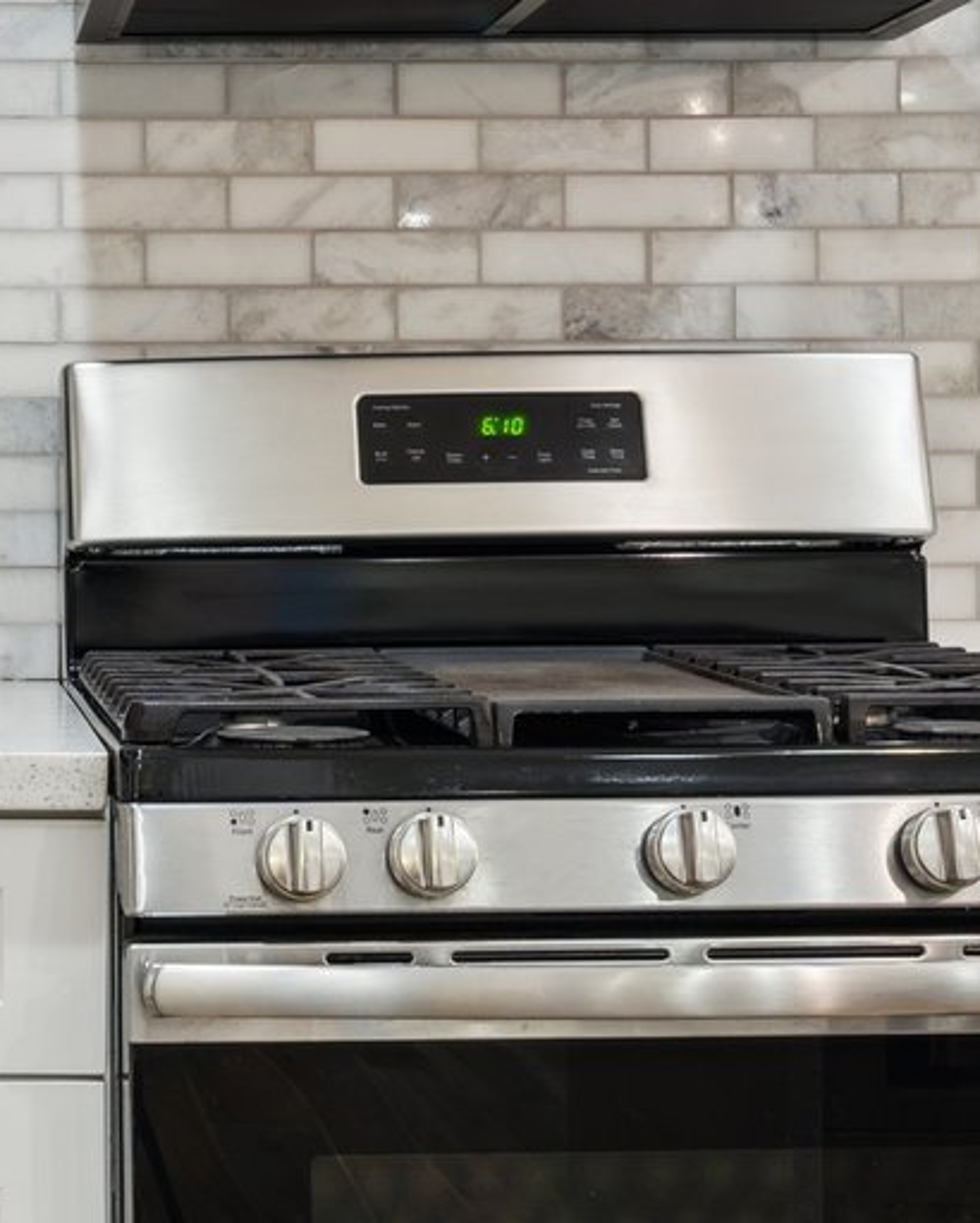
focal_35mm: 77
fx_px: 2785
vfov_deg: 24.7
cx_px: -105
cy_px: 480
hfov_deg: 19.1
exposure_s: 1/8
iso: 320
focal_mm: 20.5
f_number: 8
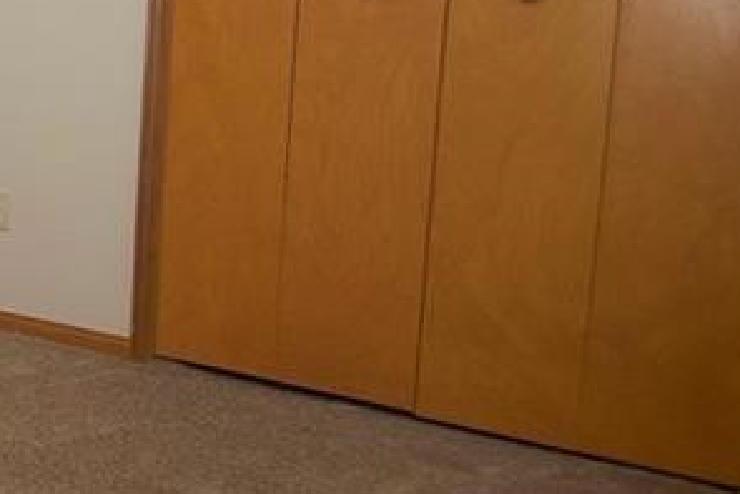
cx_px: -346
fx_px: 1069
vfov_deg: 25.6
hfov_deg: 27.5
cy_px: 98
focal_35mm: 52
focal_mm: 10
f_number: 4
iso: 200
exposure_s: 1/60
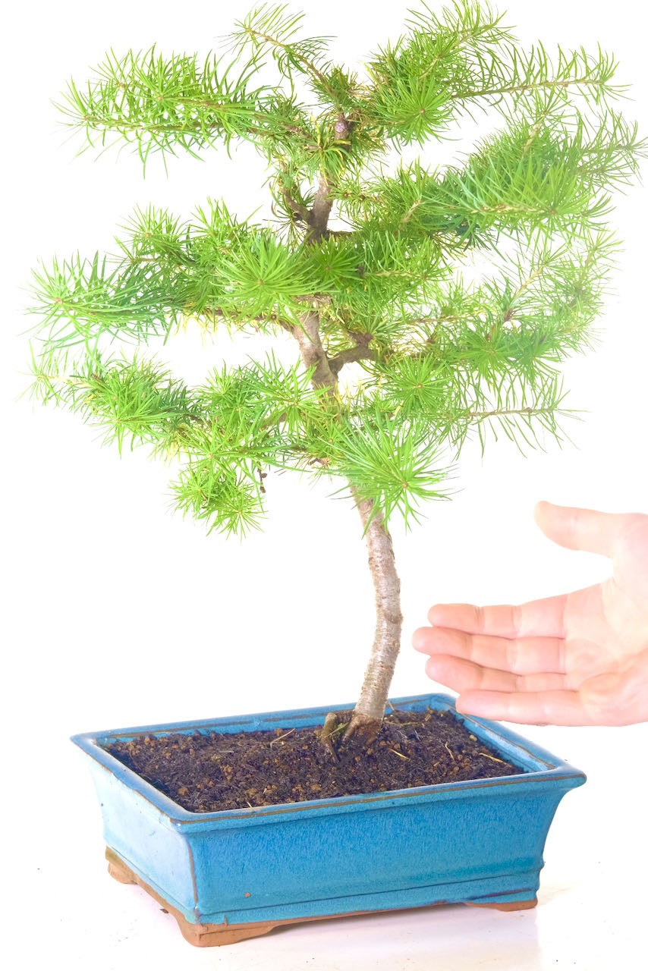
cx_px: 324
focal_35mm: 123
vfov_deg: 16.6
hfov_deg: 11.2
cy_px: 486
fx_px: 3319
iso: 1600
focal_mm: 81.9
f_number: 13
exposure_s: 1/13
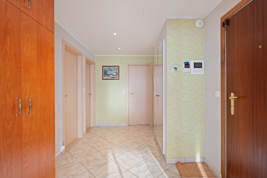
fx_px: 126
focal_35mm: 17
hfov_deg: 93.3
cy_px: 93
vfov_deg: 70.4
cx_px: 136
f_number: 11
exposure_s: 1.6
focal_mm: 16
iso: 250
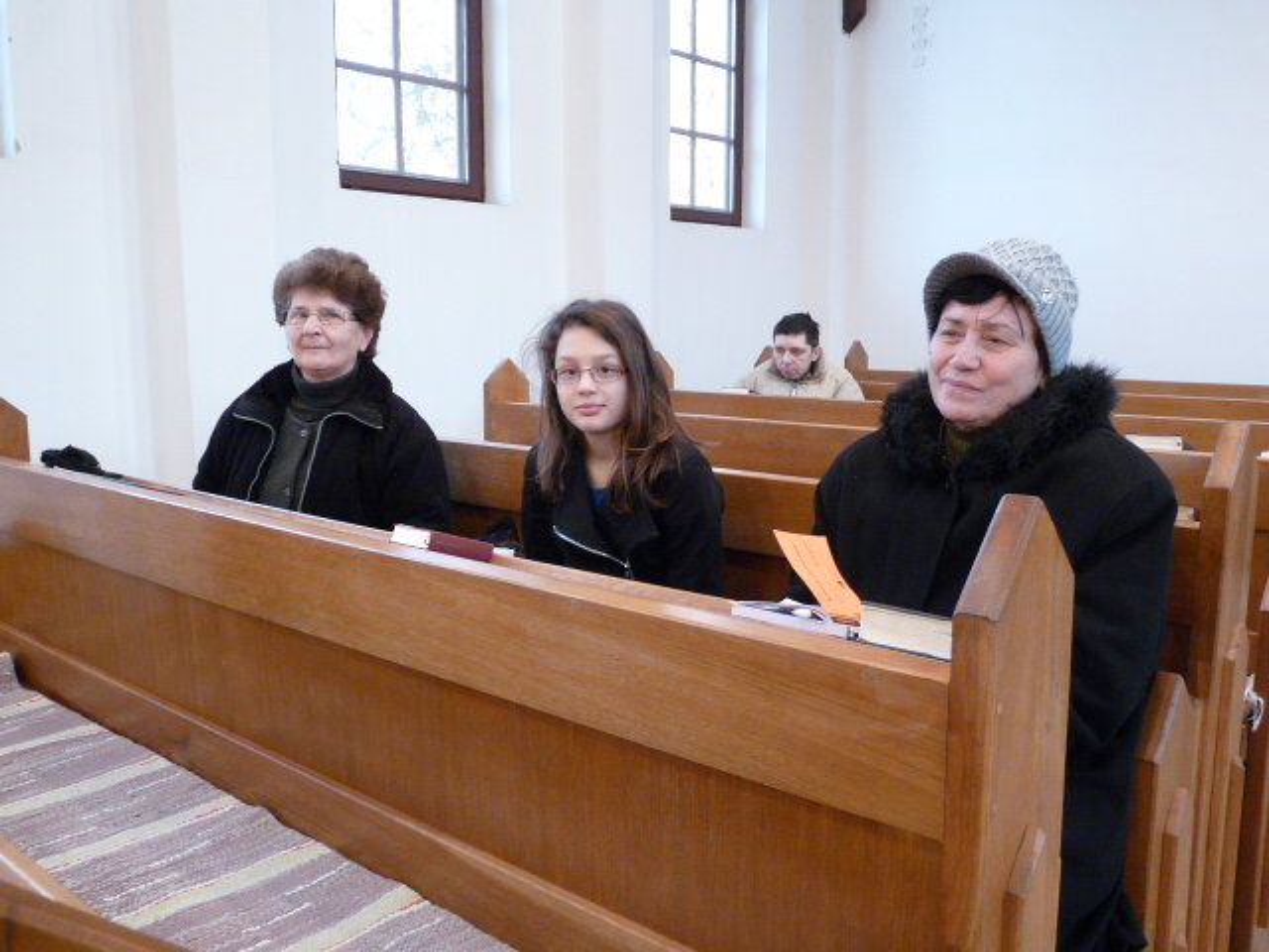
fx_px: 1063
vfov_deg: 48.2
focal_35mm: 29
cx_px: 634
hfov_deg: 61.7
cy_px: 476
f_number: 2.8
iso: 400
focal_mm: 4.8
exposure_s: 1/10
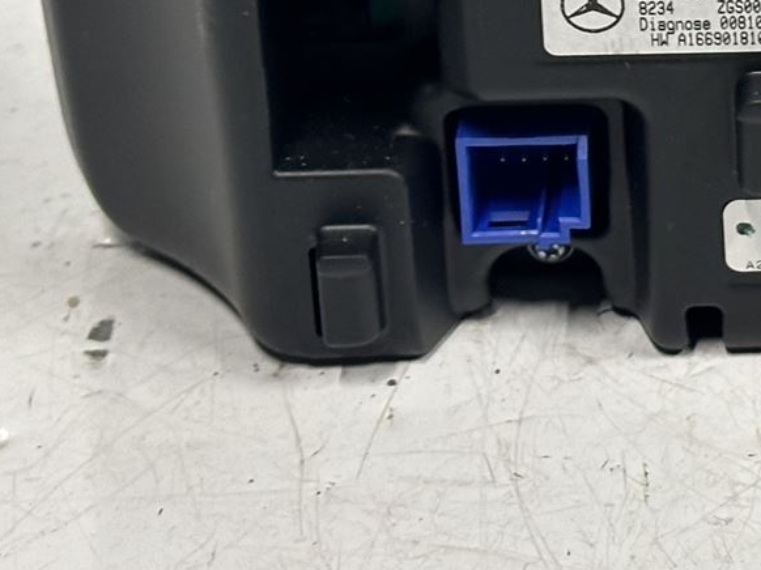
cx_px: 1042
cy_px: -254
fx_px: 3714
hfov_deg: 11.3
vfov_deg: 8.6
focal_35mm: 169
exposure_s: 1/50
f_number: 1.78
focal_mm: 6.86
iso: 125
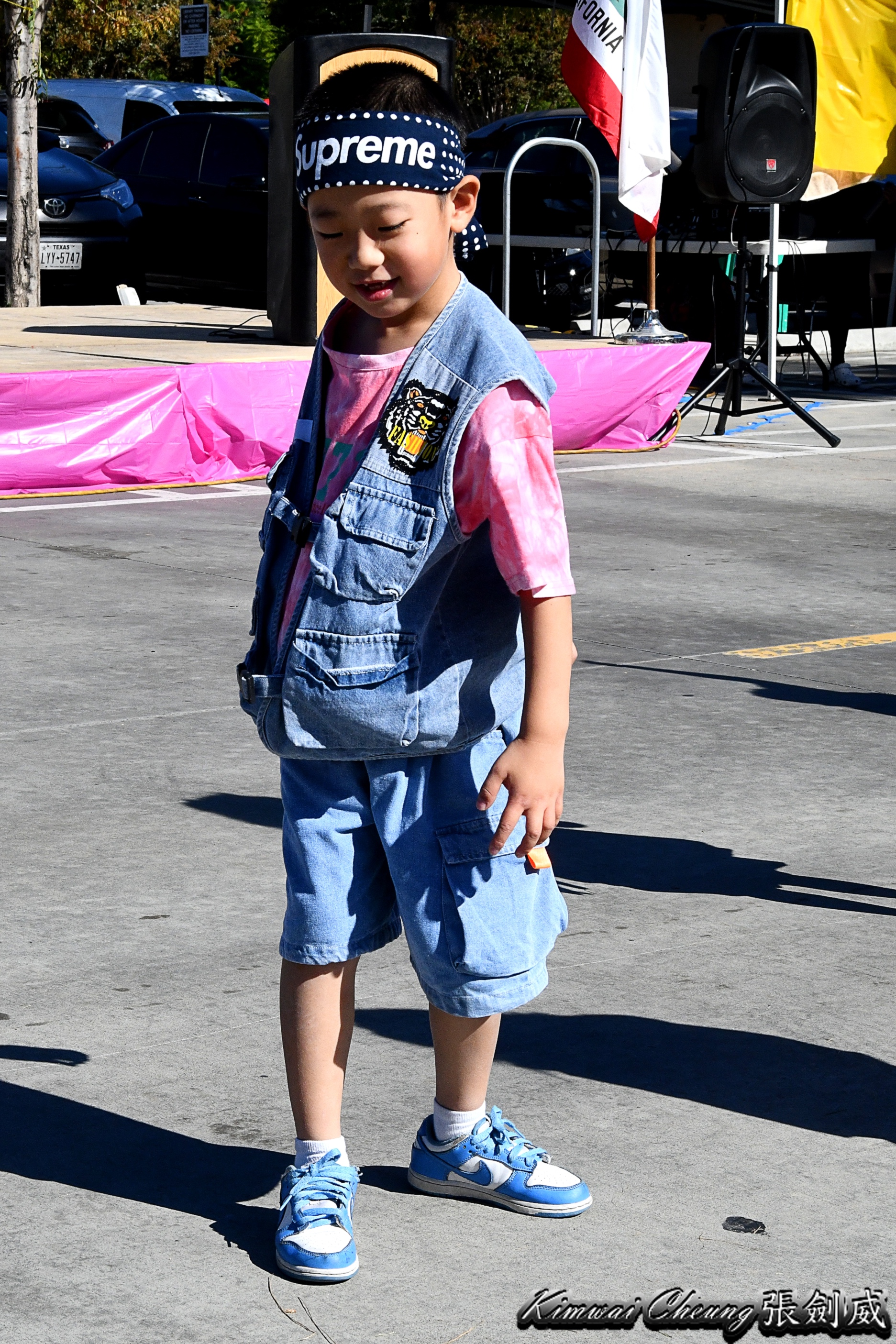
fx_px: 1867
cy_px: 672
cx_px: 448
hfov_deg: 27.0
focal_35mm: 50
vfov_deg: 39.6
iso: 800
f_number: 14
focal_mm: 50
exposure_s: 1/1000
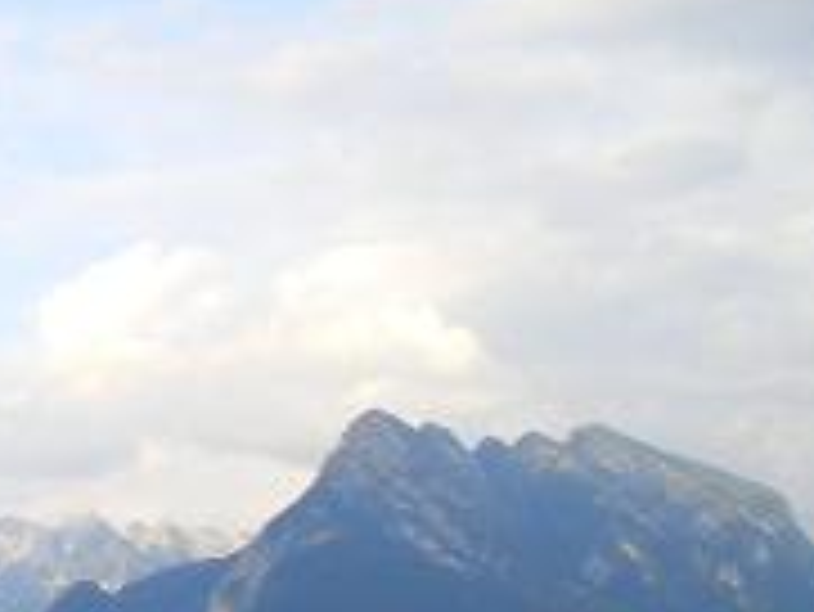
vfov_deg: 13.1
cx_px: -234
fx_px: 2612
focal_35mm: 111
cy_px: 644
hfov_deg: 16.7
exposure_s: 1/80
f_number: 4.6
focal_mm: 6.3
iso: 64
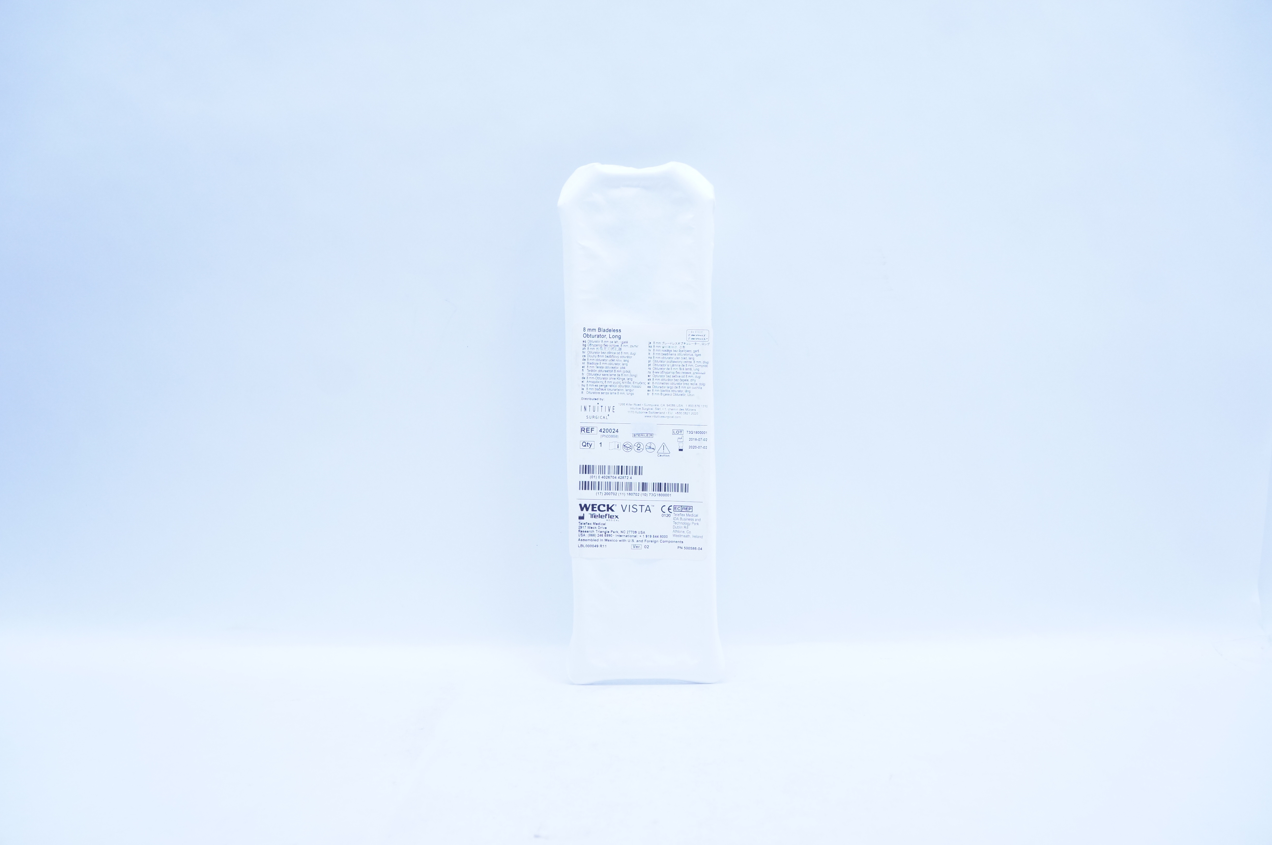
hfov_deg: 67.4
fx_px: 953
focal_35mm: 27
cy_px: 422
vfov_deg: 47.8
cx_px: 636
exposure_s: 1/125
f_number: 5.6
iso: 800
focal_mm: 18
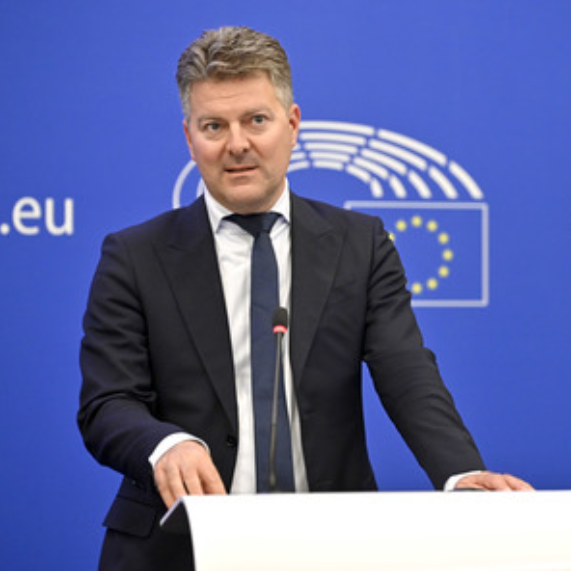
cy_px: 284
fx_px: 3135
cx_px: 369
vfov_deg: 10.4
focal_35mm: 168
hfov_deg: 10.4
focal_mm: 130
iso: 2500
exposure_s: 1/500
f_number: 2.8
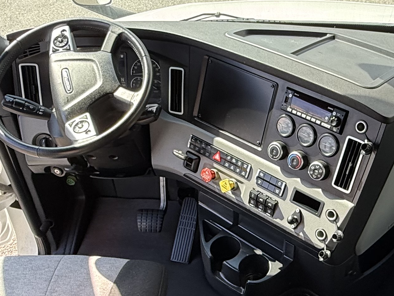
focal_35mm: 45
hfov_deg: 41.5
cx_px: 264
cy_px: 202
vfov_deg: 31.9
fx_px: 512
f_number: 2.2
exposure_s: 1/201
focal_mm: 2.22
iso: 50
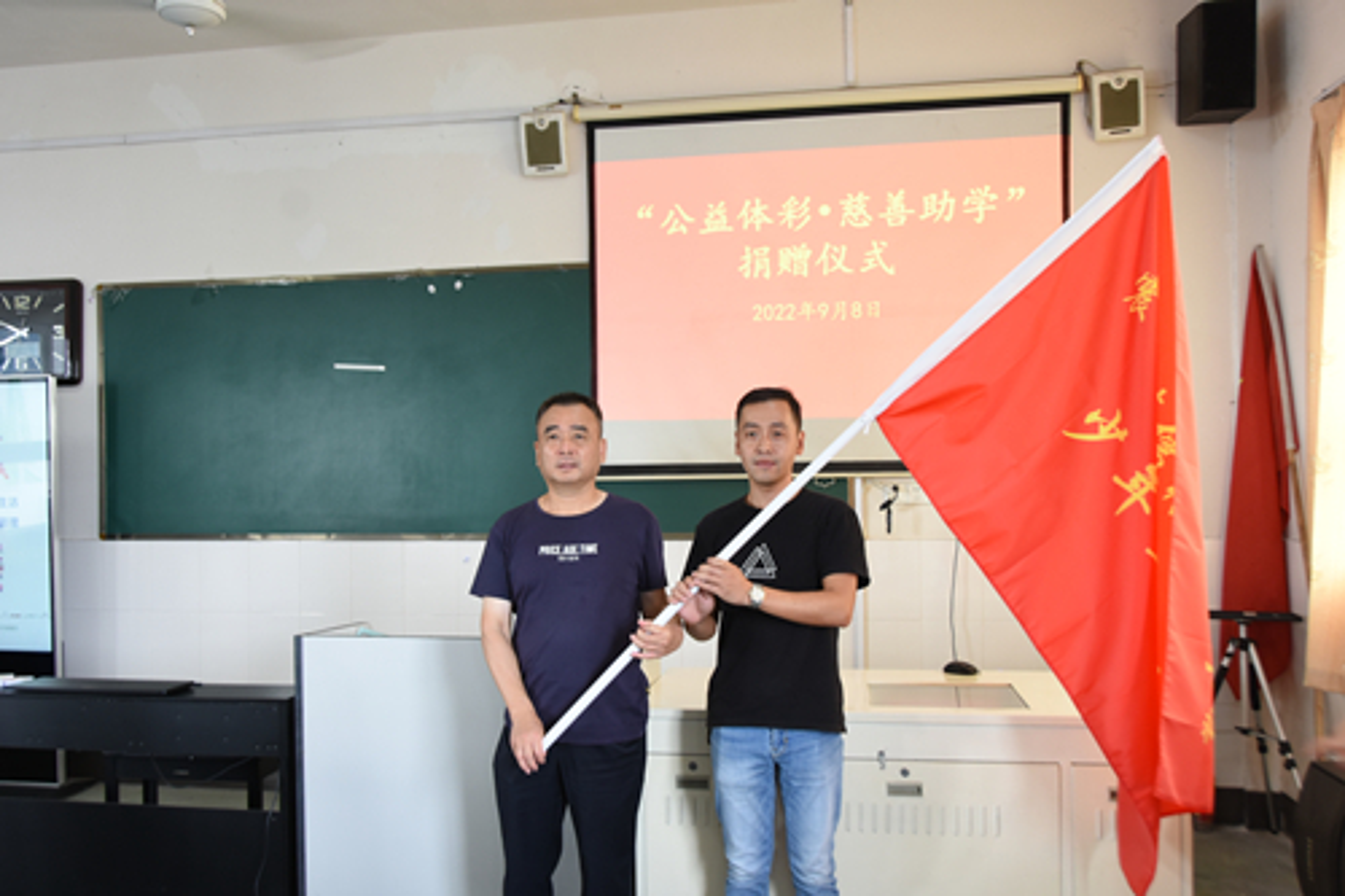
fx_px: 1120
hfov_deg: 61.9
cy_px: 448
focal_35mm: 30
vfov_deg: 43.6
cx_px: 672
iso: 500
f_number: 5.6
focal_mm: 20
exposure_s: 1/40
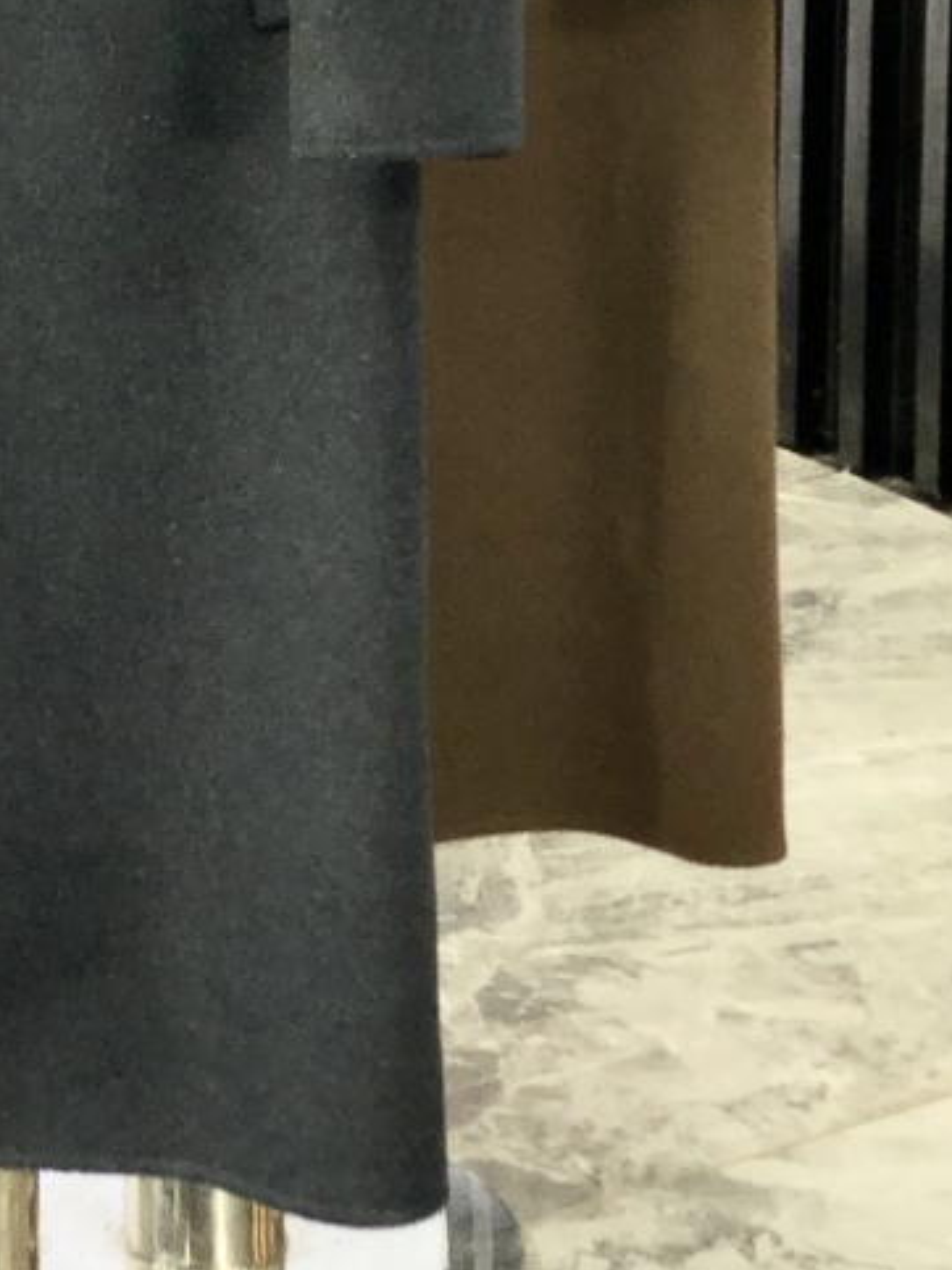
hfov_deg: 9.4
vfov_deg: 12.4
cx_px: -247
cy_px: -368
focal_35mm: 155
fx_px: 5686
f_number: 2.4
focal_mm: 6
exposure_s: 1/166
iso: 16
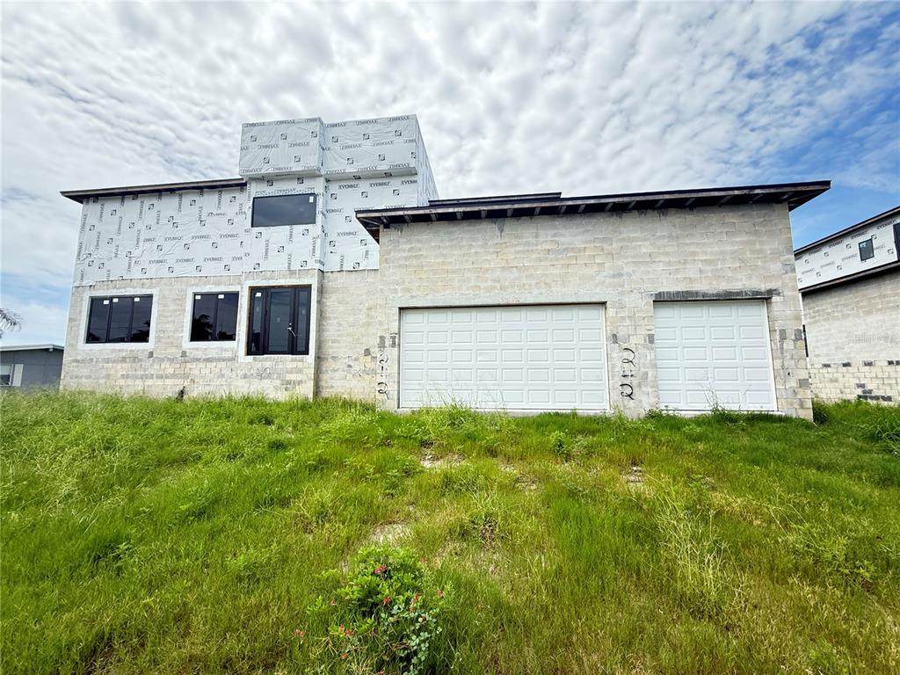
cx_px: 450
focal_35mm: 14
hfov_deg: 102.1
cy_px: 338
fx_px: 364
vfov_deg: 85.7
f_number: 2.2
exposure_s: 1/809
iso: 64
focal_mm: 2.22
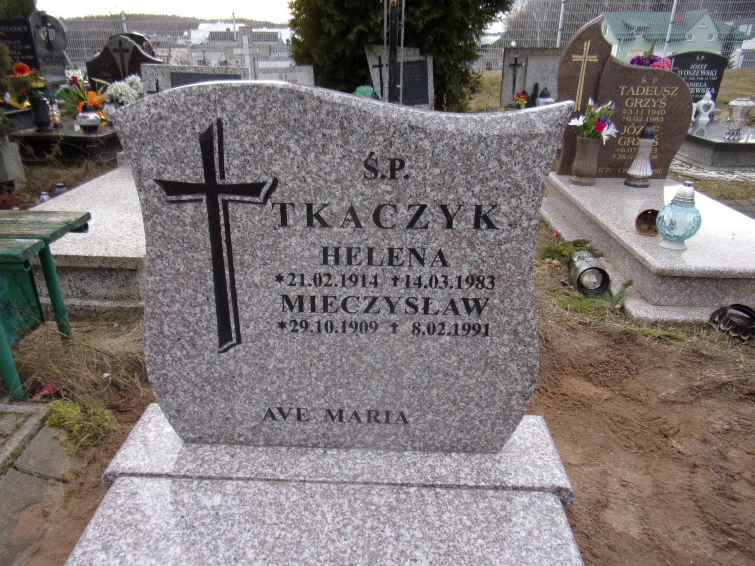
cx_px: 378
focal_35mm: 24
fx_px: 523
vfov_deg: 56.8
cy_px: 283
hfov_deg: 71.6
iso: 80
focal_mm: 4.3
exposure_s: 1/125
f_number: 3.3
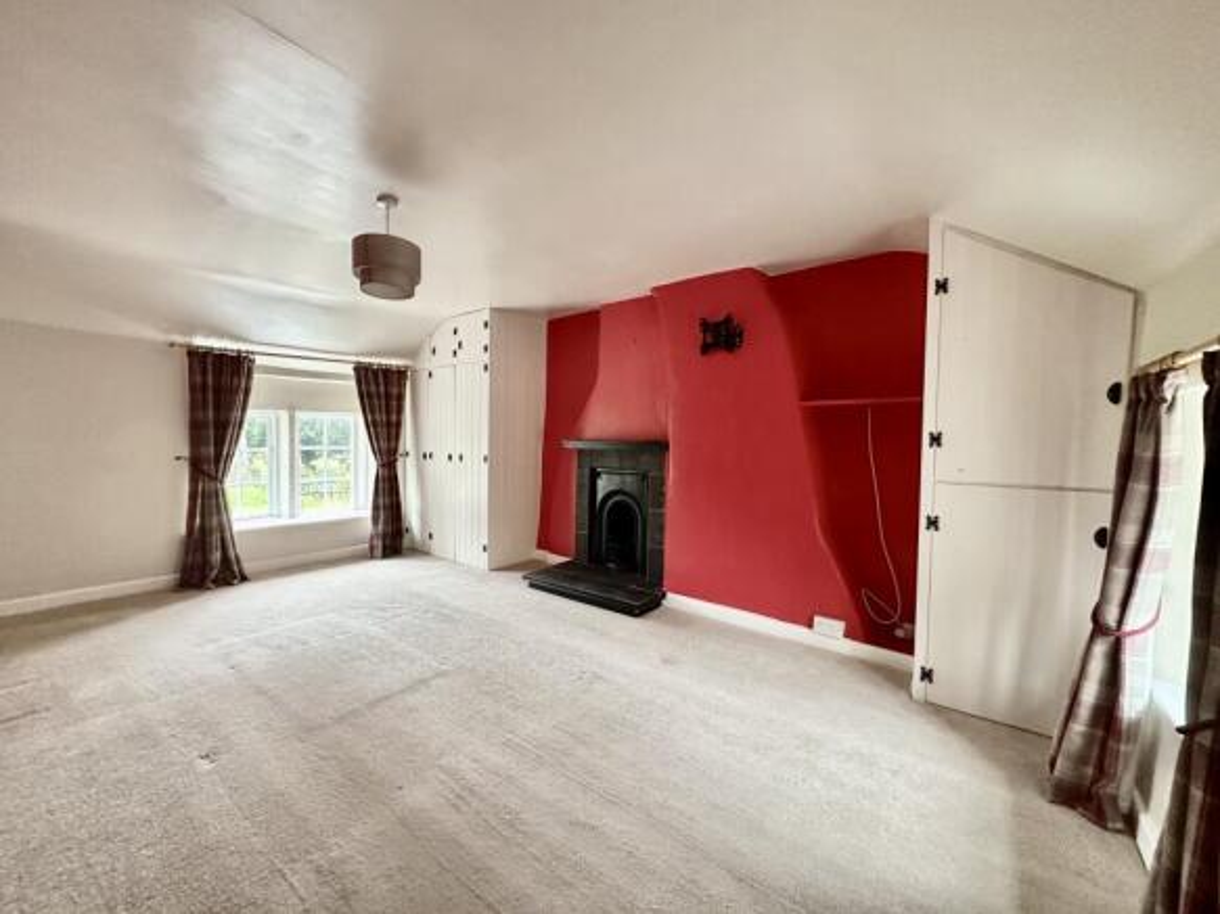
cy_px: 457
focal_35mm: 14
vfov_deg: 85.7
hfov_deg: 102.1
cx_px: 610
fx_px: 493
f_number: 2.2
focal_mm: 2.22
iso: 500
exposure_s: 1/60
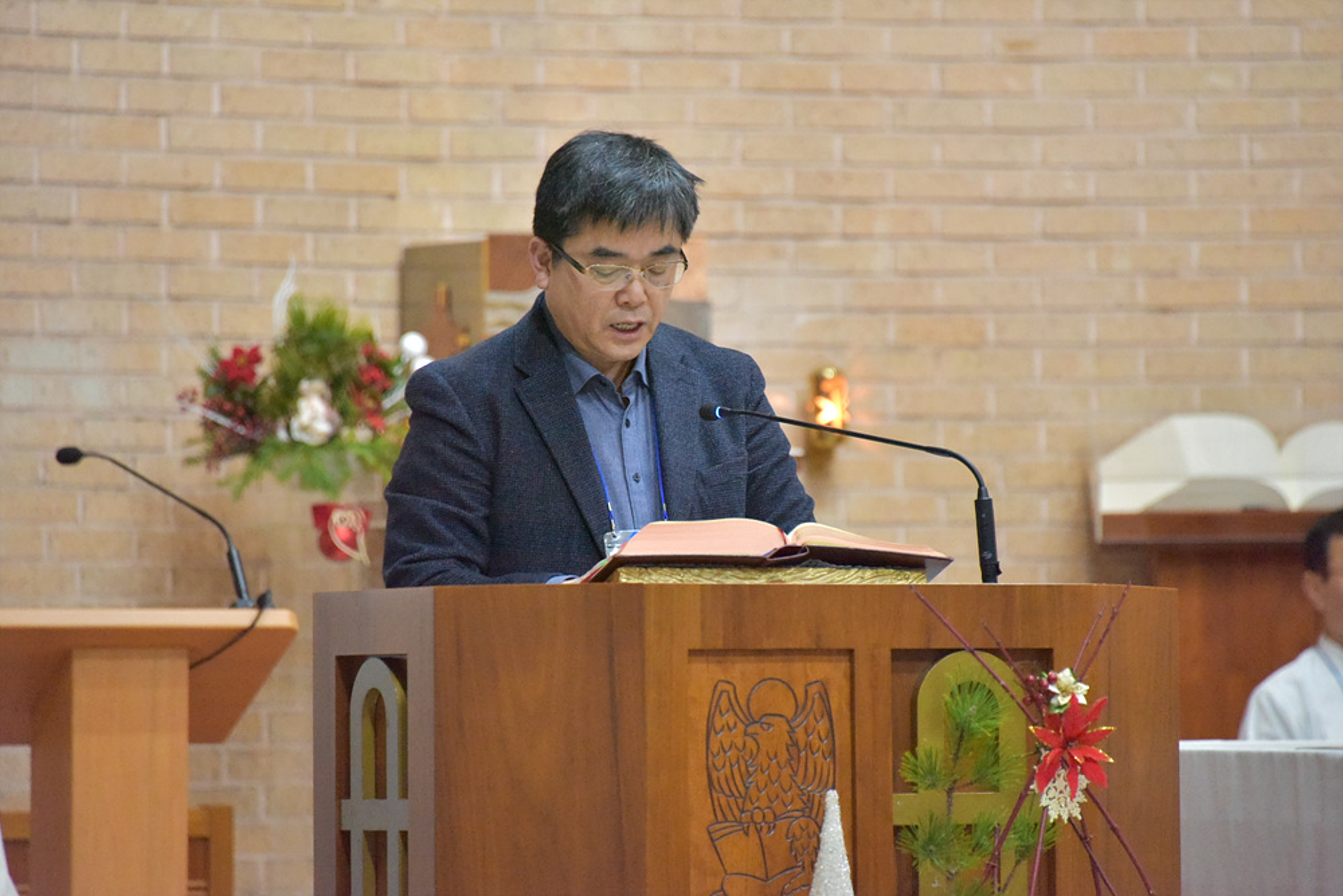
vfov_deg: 4.6
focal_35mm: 300
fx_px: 11193
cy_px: 448
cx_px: 672
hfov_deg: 6.9
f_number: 5.6
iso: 11400
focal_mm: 300
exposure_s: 1/200
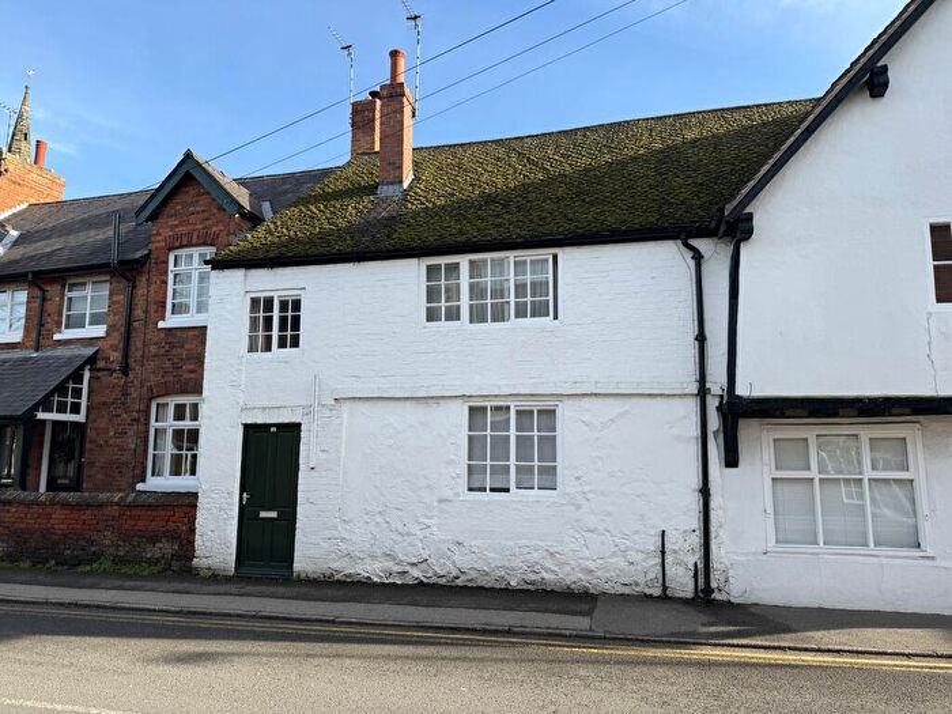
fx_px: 660
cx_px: 476
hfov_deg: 71.6
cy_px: 357
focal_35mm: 24
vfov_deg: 56.8
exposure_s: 1/1637
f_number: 1.78
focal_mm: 6.76
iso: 80
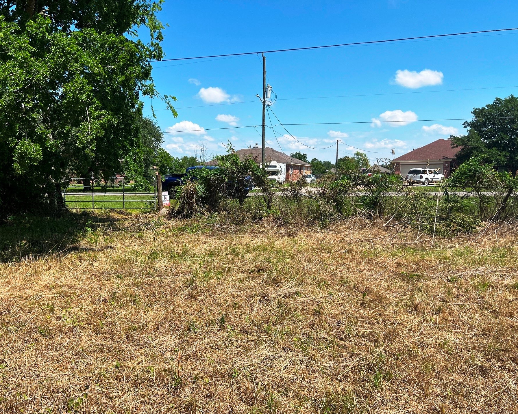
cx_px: 238
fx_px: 445
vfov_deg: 49.9
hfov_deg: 60.4
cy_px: 221
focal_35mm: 29
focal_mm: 5.7
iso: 50
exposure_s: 1/3968
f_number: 1.5
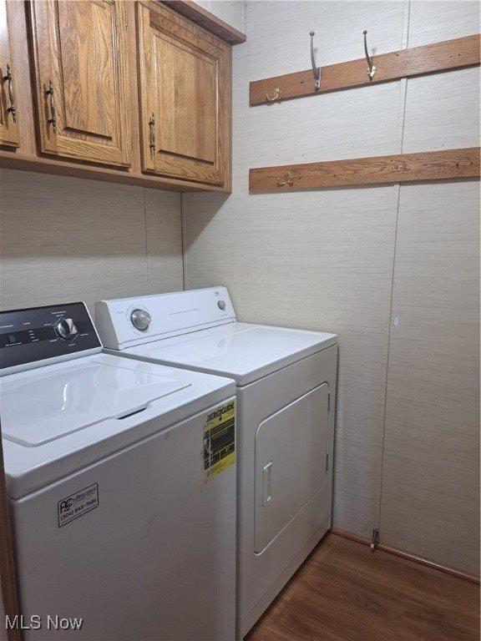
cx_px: 240
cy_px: 320
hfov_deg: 56.8
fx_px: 445
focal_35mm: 24
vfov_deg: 71.6
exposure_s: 1/60
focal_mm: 5.23
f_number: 1.8
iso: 160
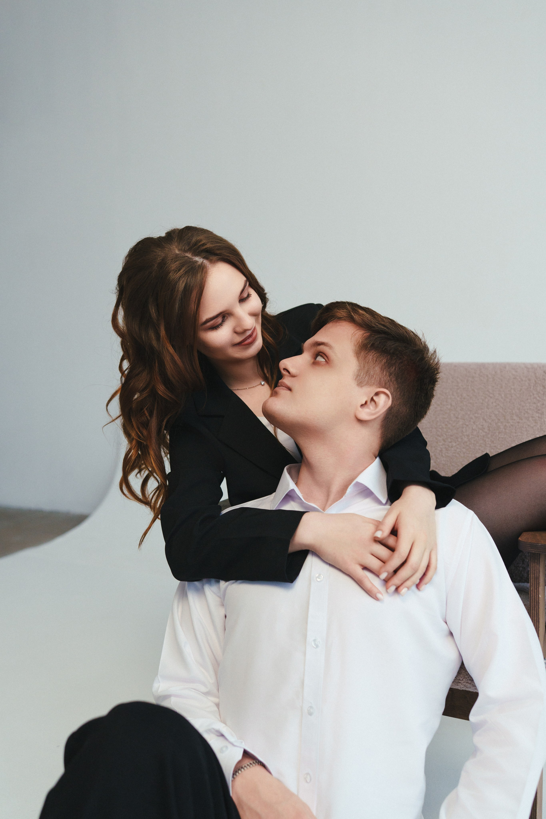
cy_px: 410
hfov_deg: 37.9
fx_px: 796
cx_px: 273
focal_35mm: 35
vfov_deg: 54.4
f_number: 2.8
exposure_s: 1/250
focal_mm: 35
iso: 1000
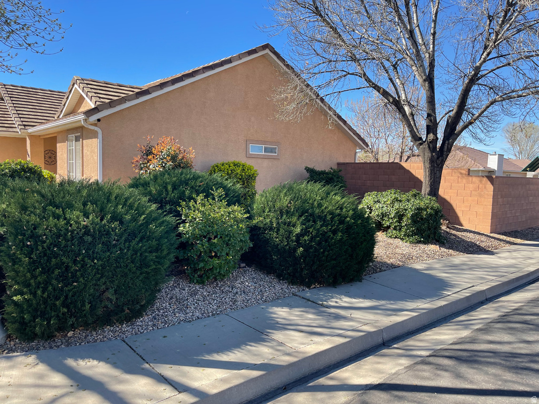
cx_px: 270
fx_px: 389
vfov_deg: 54.9
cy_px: 202
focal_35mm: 25
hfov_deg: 69.4
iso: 32
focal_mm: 5.1
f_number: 1.6
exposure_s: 1/1238
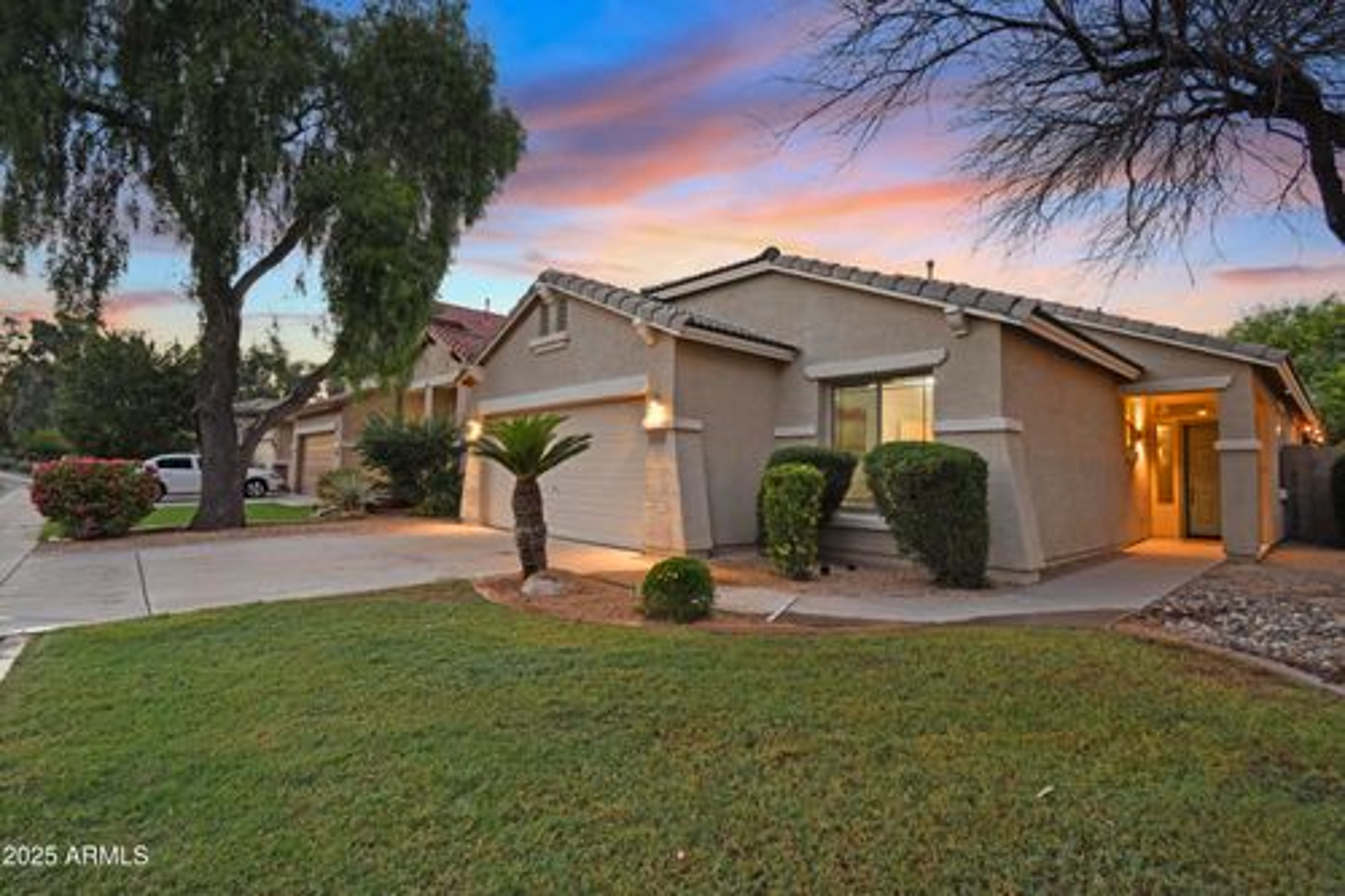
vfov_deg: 77.3
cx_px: 672
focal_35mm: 15
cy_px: 448
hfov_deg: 100.4
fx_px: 560
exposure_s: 3
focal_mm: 10
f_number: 9
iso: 200
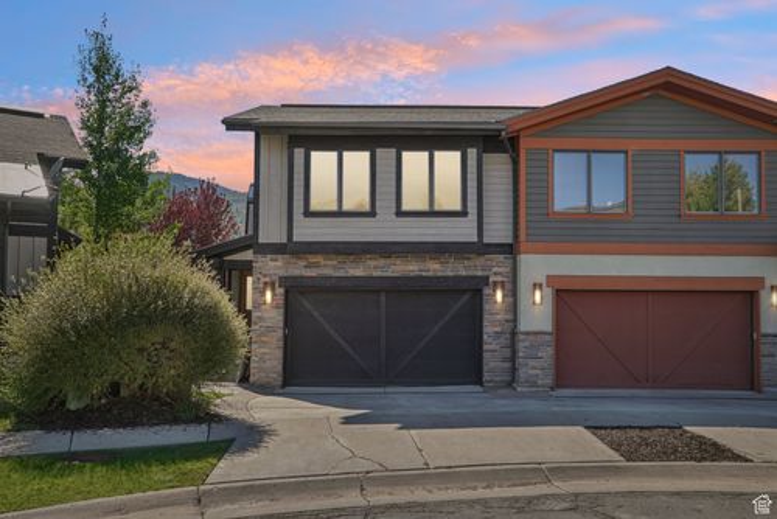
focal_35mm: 30
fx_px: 648
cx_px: 388
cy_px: 260
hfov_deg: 61.9
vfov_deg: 43.7
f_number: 8
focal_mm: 30
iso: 100
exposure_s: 1/100
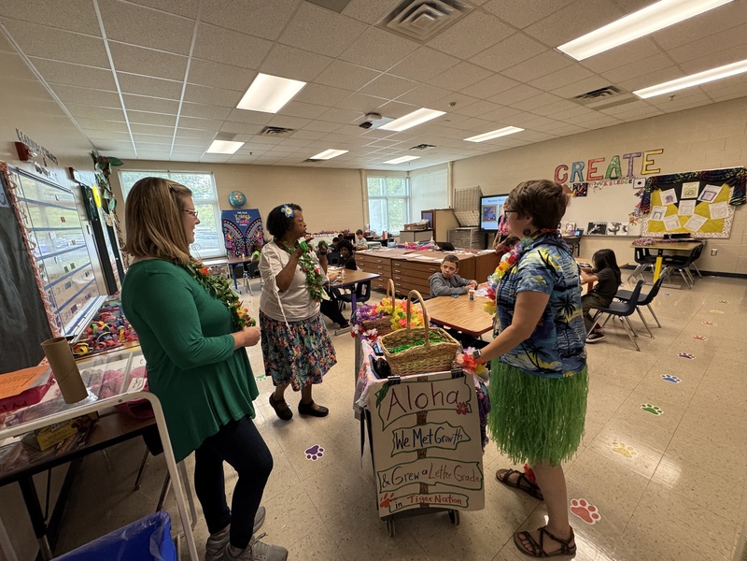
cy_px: 280
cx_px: 374
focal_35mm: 14
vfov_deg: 85.7
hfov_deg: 102.1
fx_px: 302
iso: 200
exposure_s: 1/60
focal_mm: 2.22
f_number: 2.2
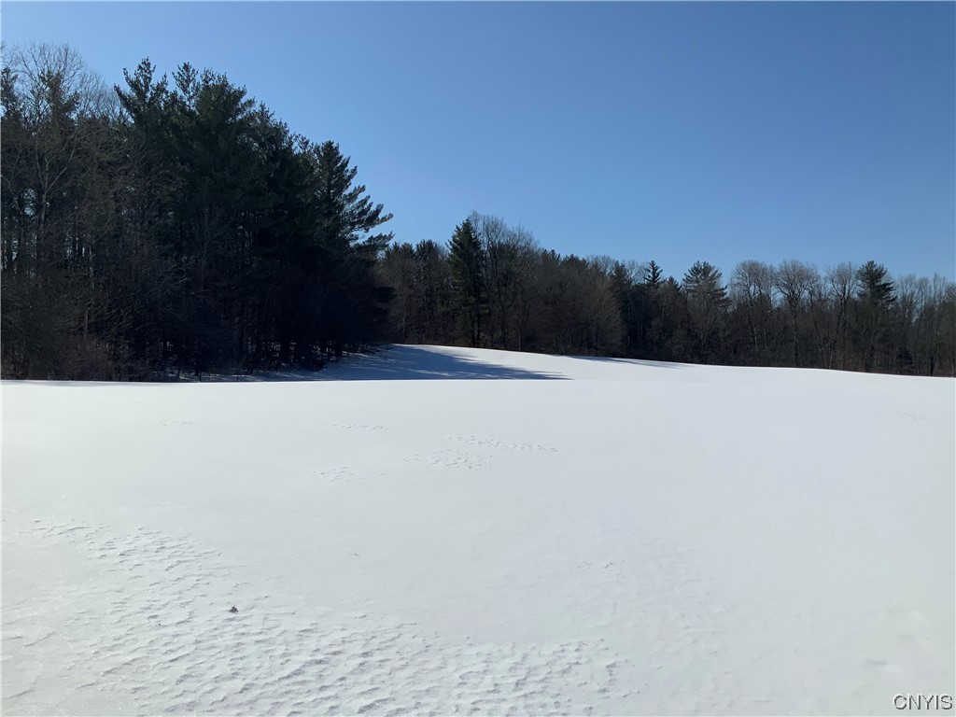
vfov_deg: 48.2
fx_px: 801
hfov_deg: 61.7
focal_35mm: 29
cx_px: 478
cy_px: 358
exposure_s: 1/8621
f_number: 1.8
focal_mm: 3
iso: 20
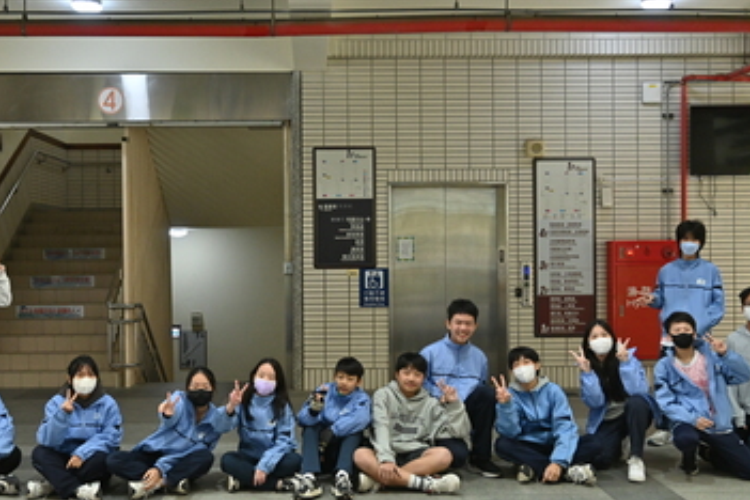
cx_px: 329
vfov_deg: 32.6
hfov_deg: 47.3
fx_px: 854
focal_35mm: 41
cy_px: 257
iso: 1000
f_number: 4
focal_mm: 24
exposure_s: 1/125
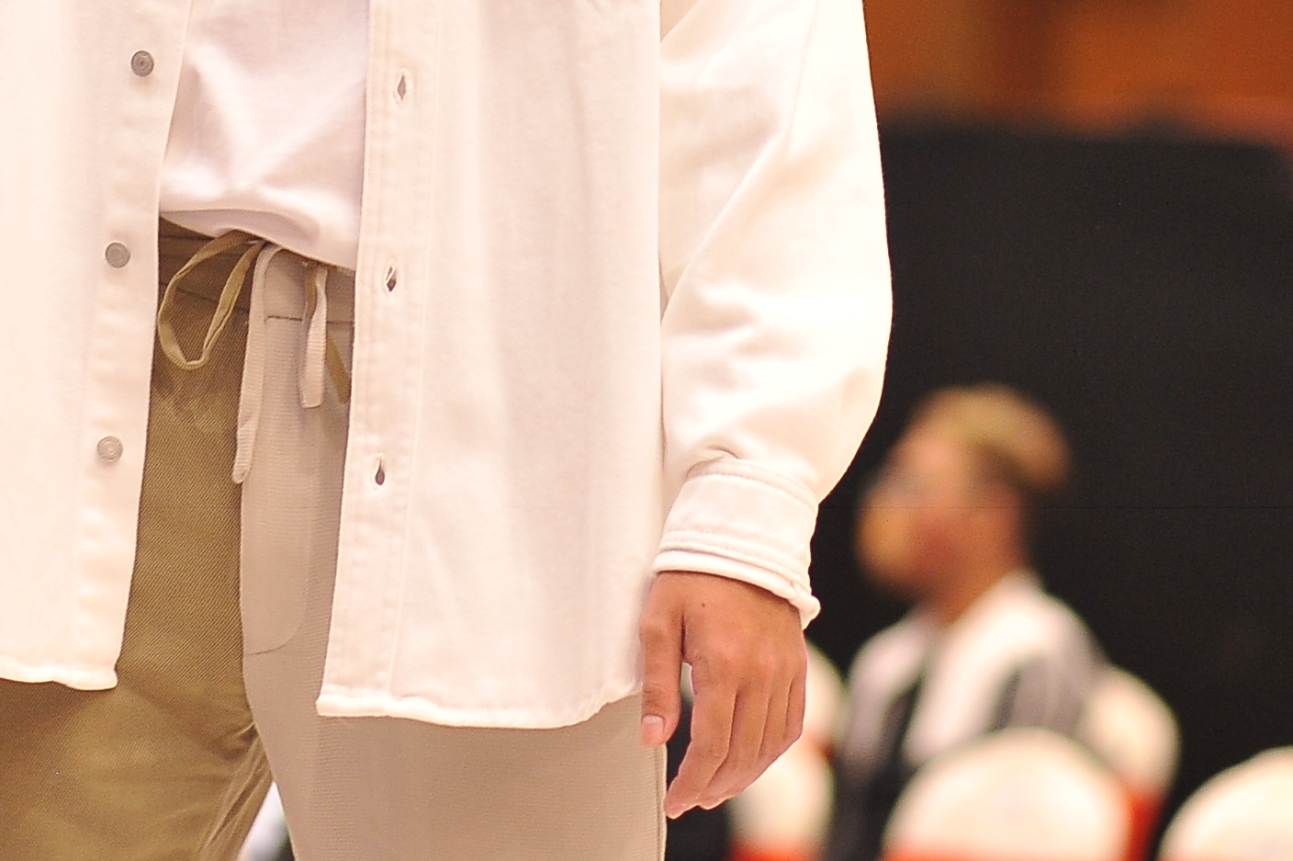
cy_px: -210
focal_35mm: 257
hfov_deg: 8.0
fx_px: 9225
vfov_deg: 5.3
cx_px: 305
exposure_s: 1/125
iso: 1250
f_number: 2
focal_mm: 85
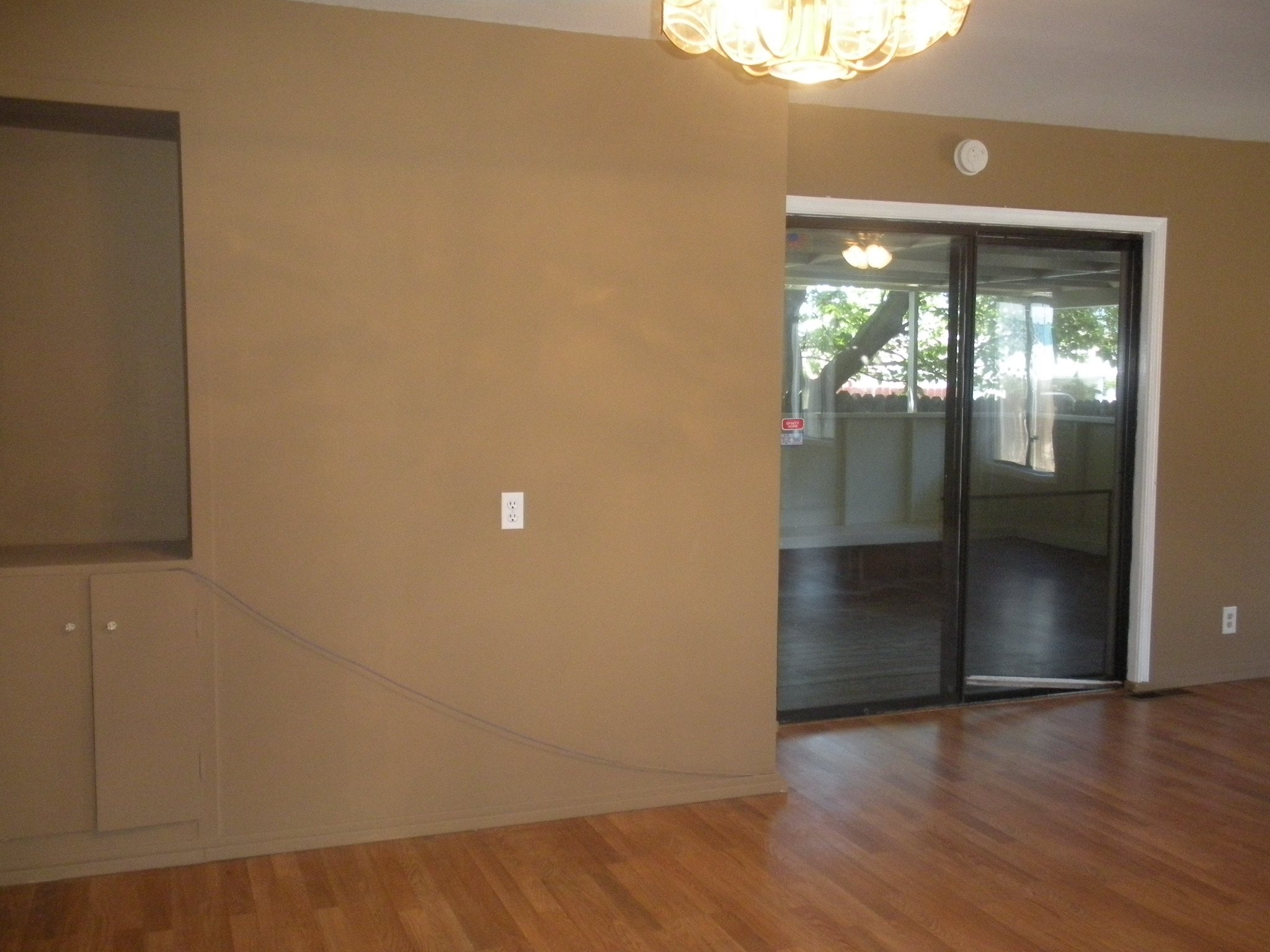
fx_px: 1284
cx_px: 635
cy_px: 476
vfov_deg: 40.7
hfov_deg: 52.6
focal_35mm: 35
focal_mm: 6.3
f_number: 3.5
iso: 400
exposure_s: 1/30
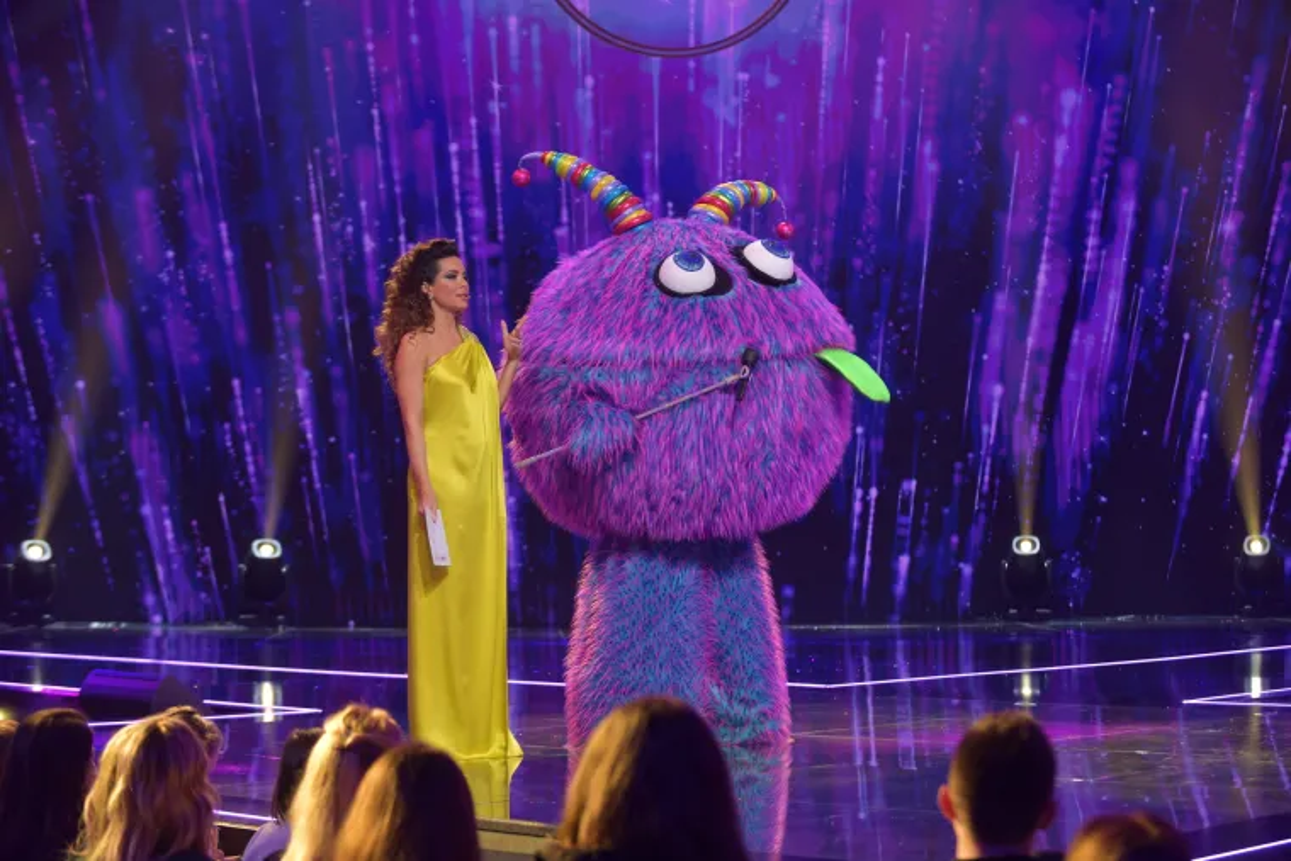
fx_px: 2690
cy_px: 430
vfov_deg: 18.2
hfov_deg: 27.0
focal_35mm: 75
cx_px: 646
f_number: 3.2
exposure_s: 1/200
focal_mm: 75
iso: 800
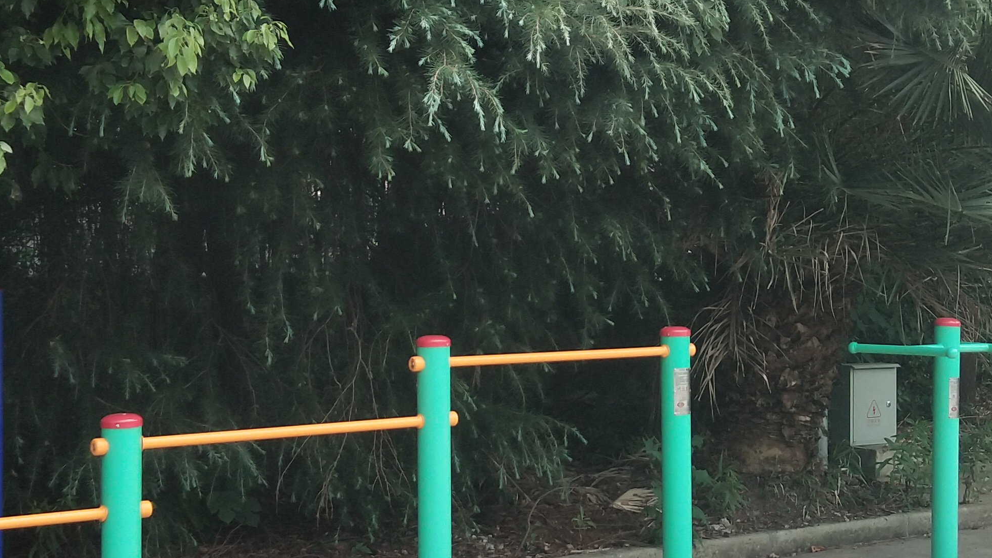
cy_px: 305
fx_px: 1894
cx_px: 633
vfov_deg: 16.8
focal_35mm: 72
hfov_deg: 29.2
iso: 50
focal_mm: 3.69
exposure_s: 1/334
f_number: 2.2
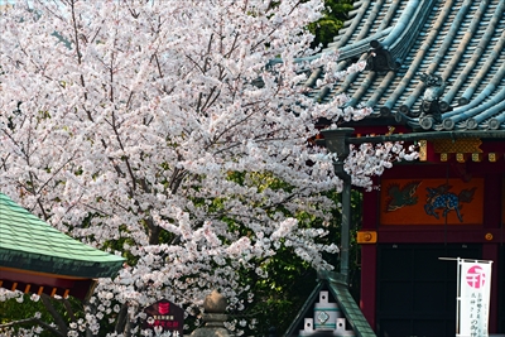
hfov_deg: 13.7
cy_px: 168
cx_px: 252
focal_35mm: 150
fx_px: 2105
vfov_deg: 9.2
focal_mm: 150
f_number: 8
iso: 200
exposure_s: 1/250
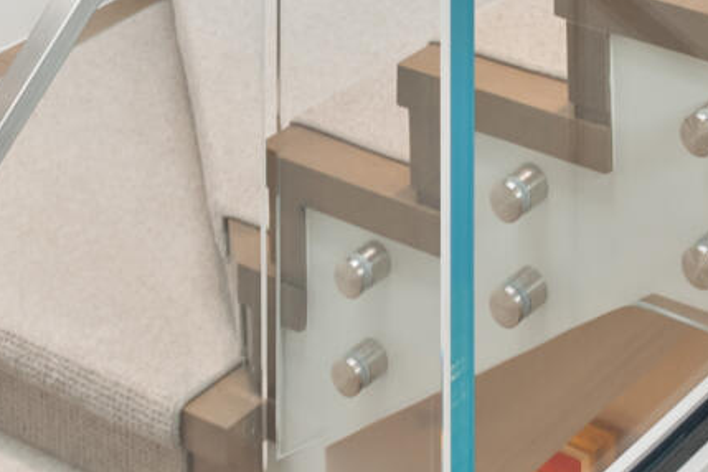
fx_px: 2615
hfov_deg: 15.4
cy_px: -1028
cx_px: 287
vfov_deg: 8.4
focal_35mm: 133
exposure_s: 1/13
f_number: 7.1
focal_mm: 19
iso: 640
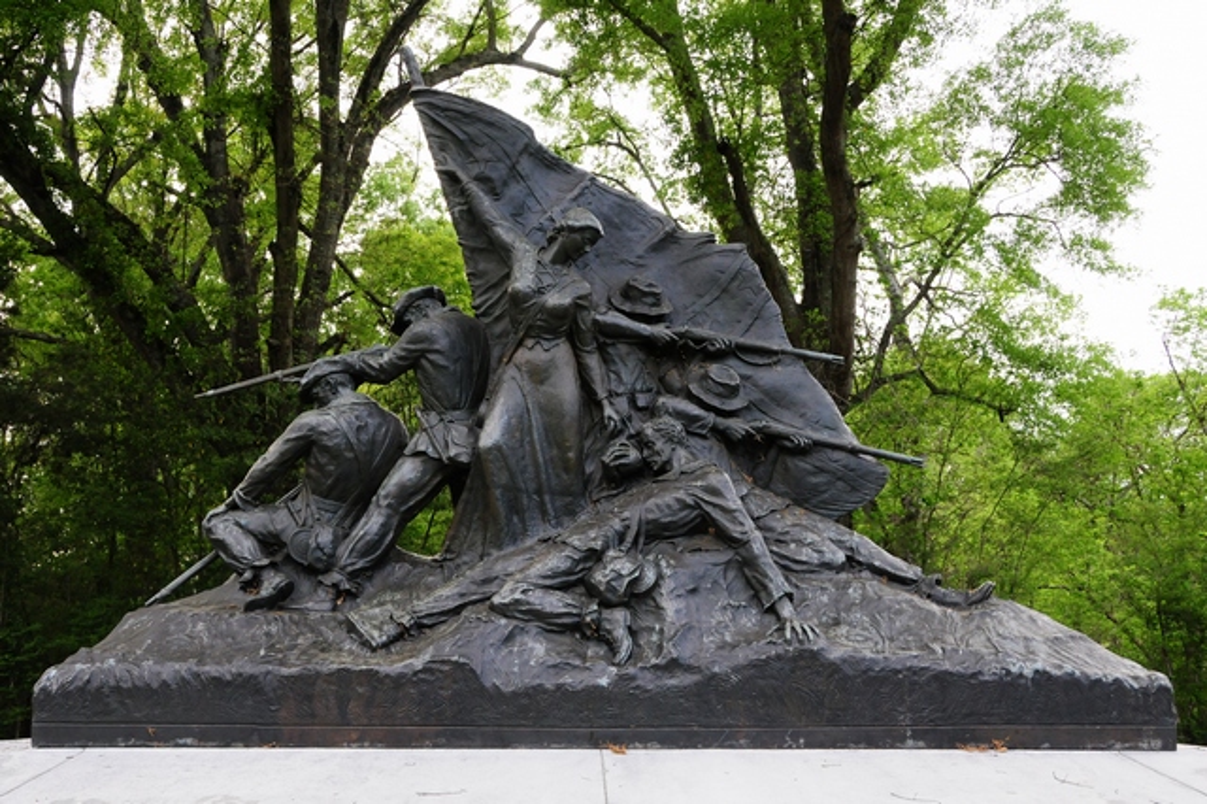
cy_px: 402
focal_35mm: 36
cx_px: 604
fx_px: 1206
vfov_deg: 36.8
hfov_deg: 53.2
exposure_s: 1/200
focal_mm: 24
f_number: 7.1
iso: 1000
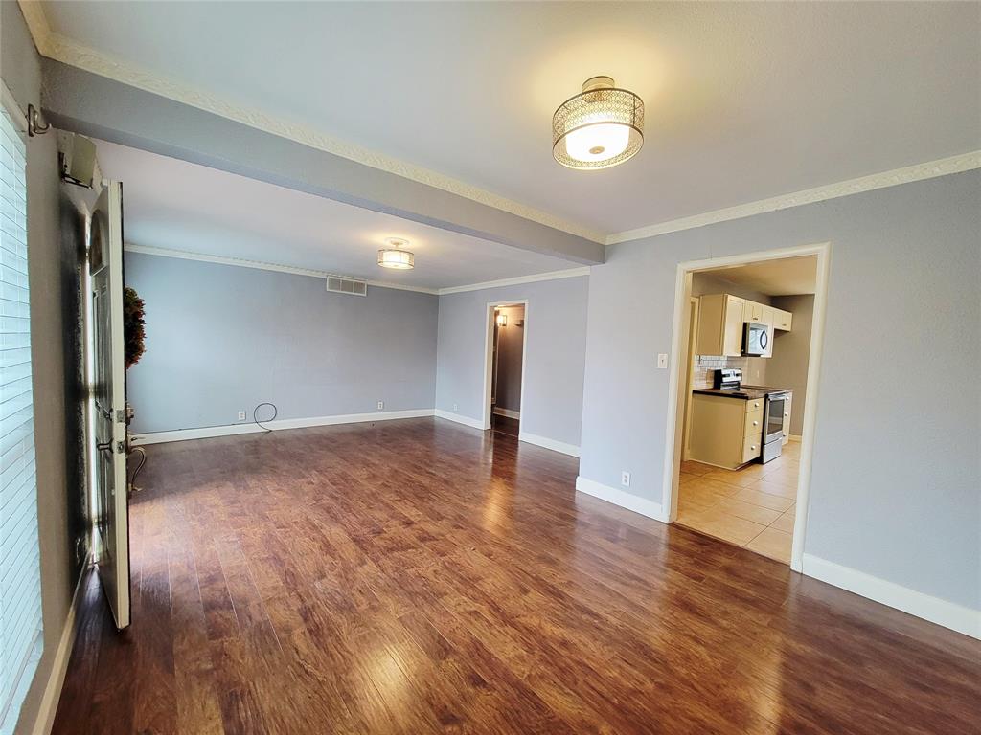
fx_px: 368
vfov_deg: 89.9
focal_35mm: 13
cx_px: 490
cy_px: 368
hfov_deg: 106.2
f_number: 2.2
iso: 250
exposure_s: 1/60.2
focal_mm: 2.2
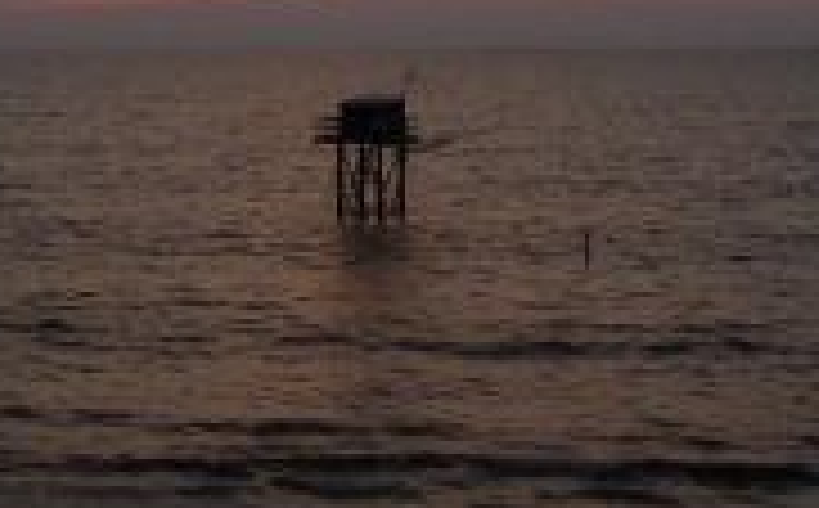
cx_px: 148
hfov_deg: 27.6
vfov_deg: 17.2
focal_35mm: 73
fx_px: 1626
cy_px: -38
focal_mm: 4.5
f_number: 2.8
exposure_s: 1/1000
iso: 400
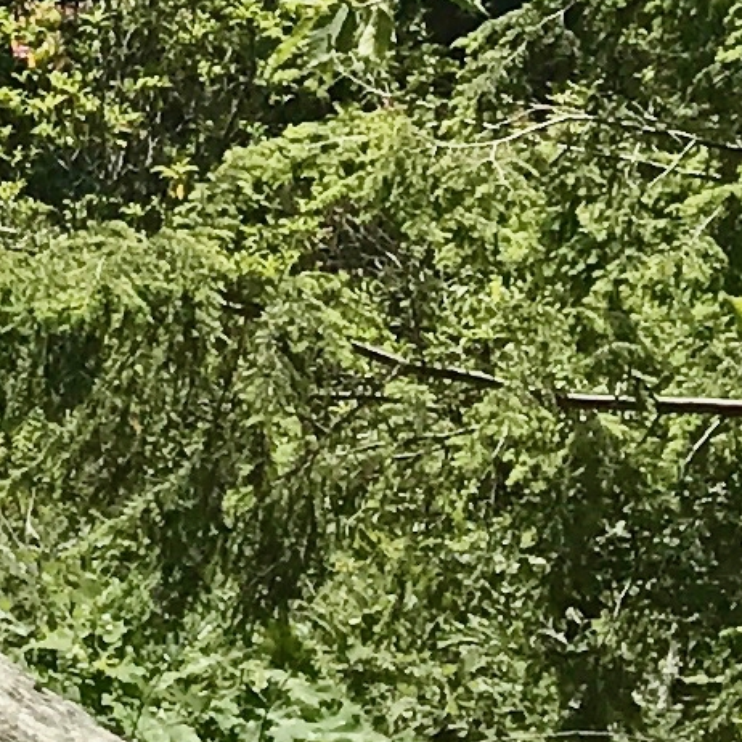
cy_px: -1278
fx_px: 5238
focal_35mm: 216
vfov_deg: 7.4
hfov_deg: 7.8
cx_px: -581
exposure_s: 1/3195
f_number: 1.8
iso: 20
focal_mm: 3.99
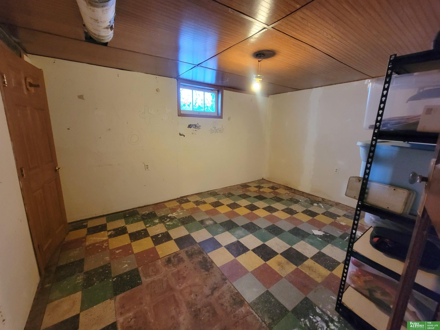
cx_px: 220
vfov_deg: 89.9
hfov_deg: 106.2
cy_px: 165
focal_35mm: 13
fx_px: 165
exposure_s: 1/24
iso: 800
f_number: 2.2
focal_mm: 2.2
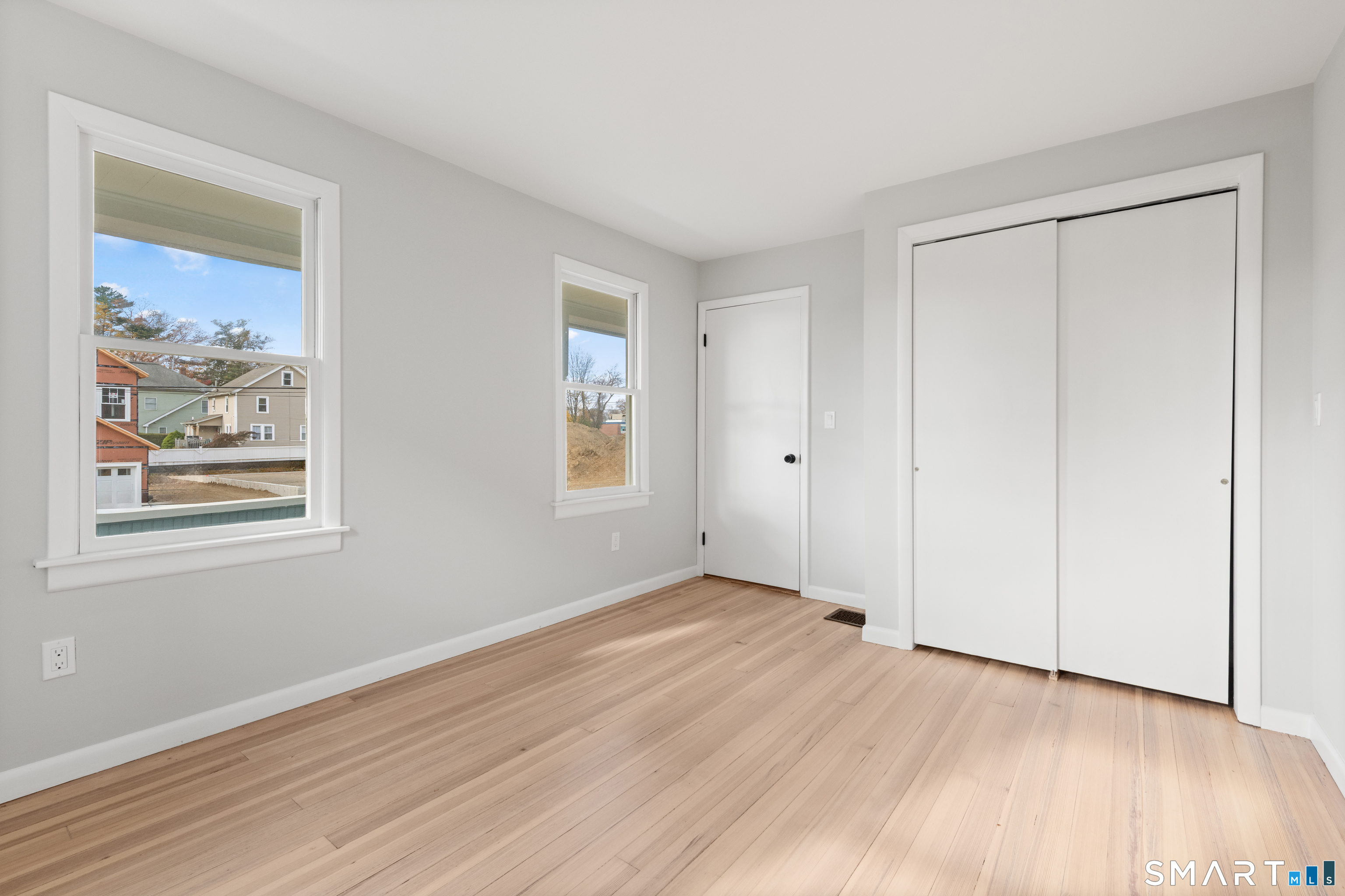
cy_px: 448
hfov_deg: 96.7
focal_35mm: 16
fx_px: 598
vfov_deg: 73.7
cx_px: 672
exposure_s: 1/10
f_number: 11
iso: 250
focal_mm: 16
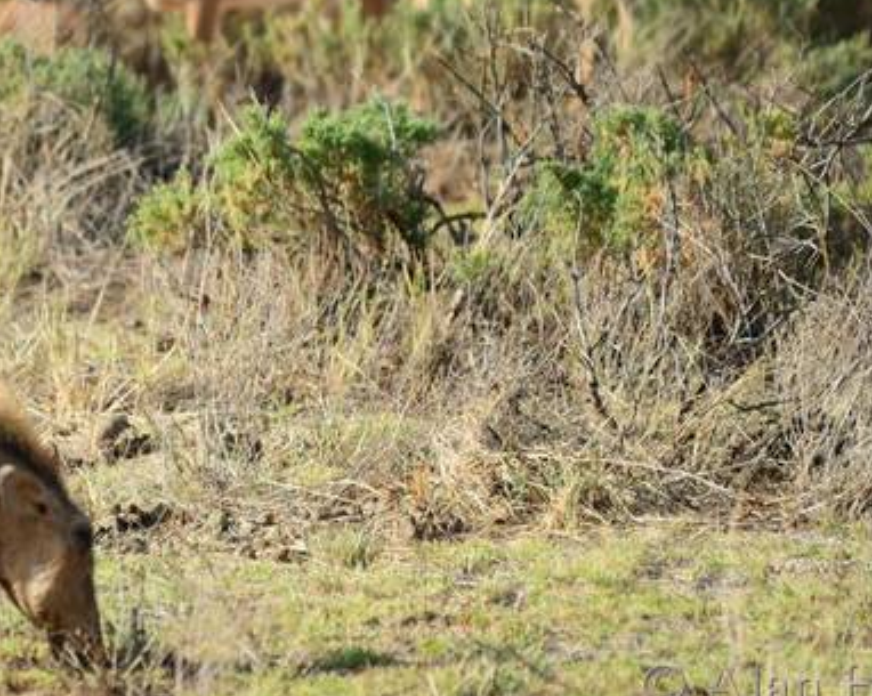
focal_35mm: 1030
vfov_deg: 1.5
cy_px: 211
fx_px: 26562
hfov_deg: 1.9
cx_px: 377
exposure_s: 1/500
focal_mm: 400
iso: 200
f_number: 5.6
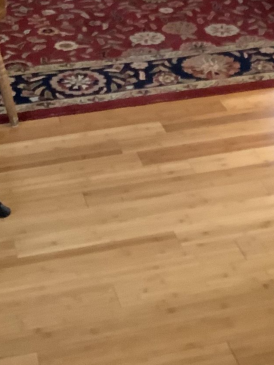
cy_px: -123
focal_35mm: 85
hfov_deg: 17.3
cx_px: 175
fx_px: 897
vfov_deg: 20.8
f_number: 2.4
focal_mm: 3.3
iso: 320
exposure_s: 1/40
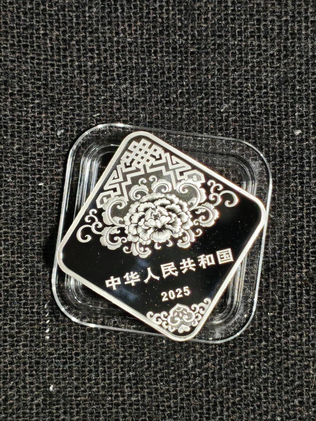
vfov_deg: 19.1
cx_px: 158
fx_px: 1254
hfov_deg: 14.4
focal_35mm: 103
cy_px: 210
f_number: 1.5
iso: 50
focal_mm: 4.94
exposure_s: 1/436
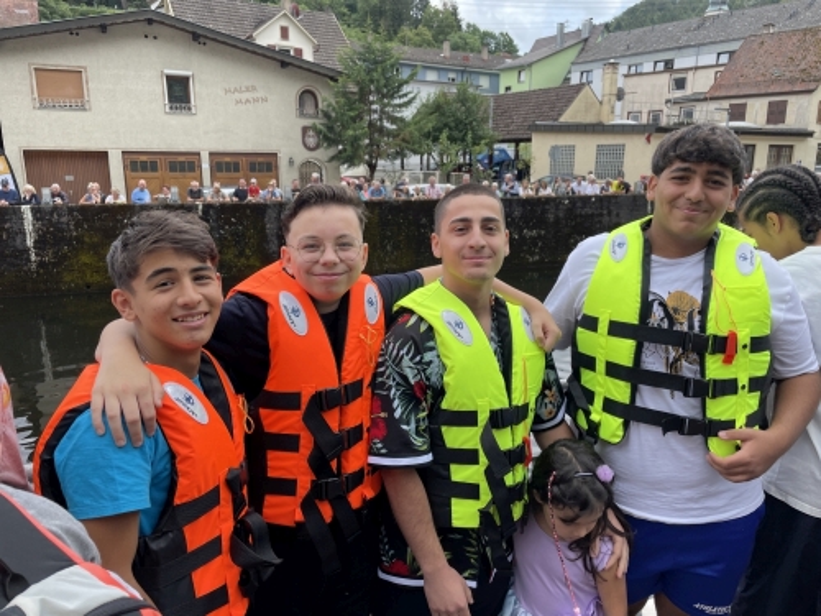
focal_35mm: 26
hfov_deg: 67.3
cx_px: 410
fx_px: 617
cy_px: 308
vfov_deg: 53.1
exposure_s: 1/720
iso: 32
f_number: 1.6
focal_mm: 4.2
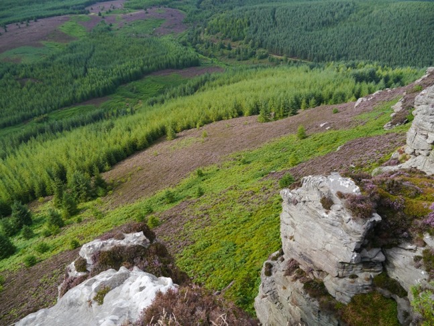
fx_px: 351
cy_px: 163
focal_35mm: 28
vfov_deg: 49.8
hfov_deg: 63.4
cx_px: 217
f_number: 5
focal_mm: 14
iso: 160
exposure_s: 1/200
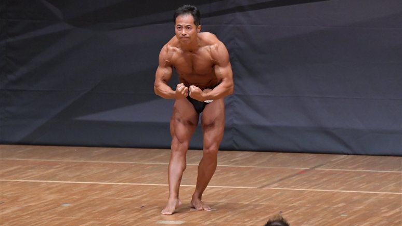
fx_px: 3358
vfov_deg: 3.9
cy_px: 100
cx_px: 201
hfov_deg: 6.9
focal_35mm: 315
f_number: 5.6
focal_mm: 200
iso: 6400
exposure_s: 1/400
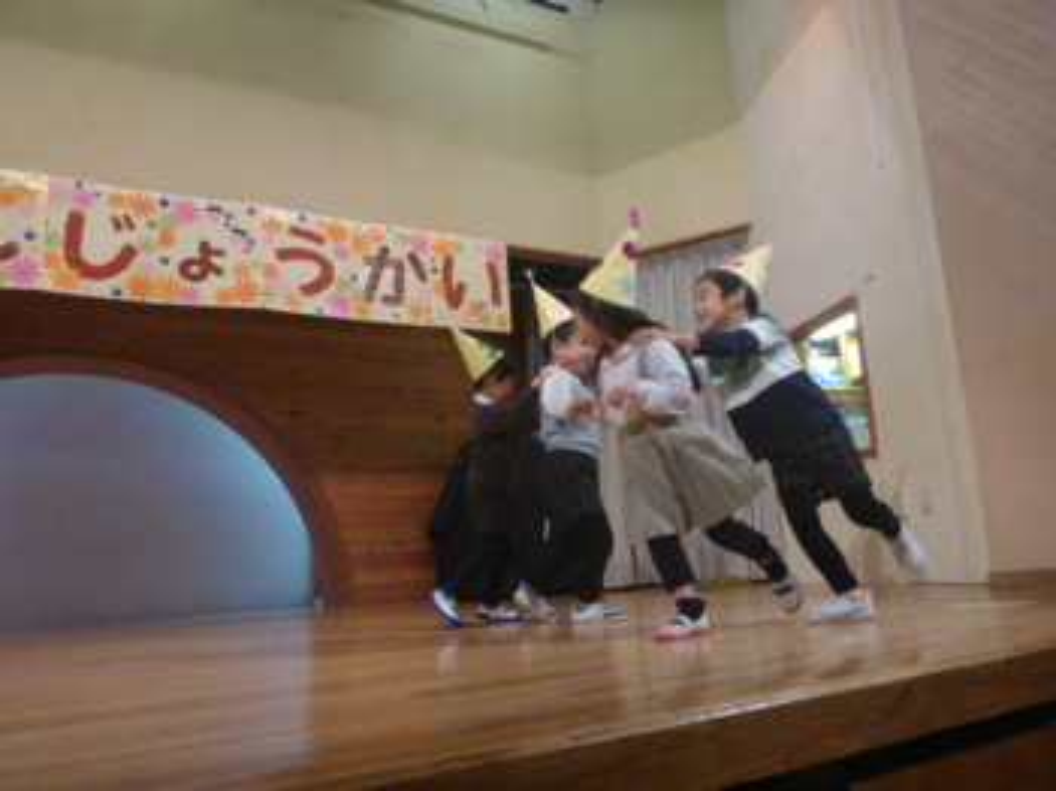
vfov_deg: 49.7
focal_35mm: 28
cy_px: 396
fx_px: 854
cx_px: 528
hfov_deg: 63.5
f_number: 3.3
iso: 800
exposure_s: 1/125
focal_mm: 4.9
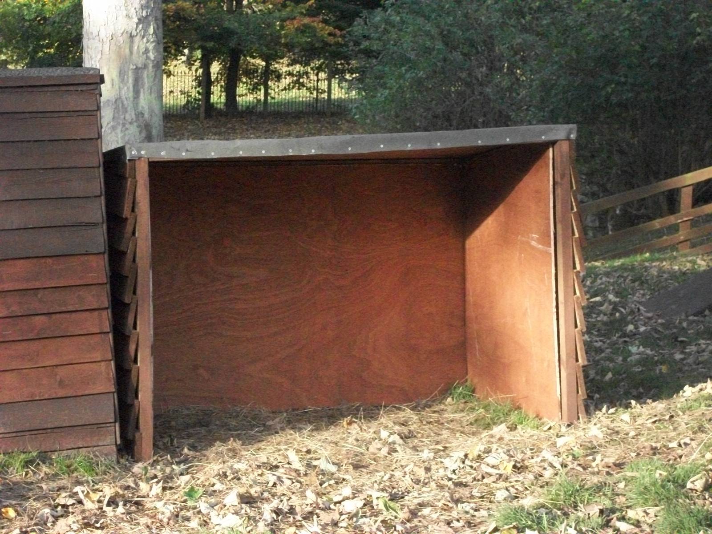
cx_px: 356
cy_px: 267
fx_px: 1975
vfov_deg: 15.4
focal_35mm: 96
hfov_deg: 20.4
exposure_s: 1/320
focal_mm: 17.1
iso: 800
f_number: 5.2
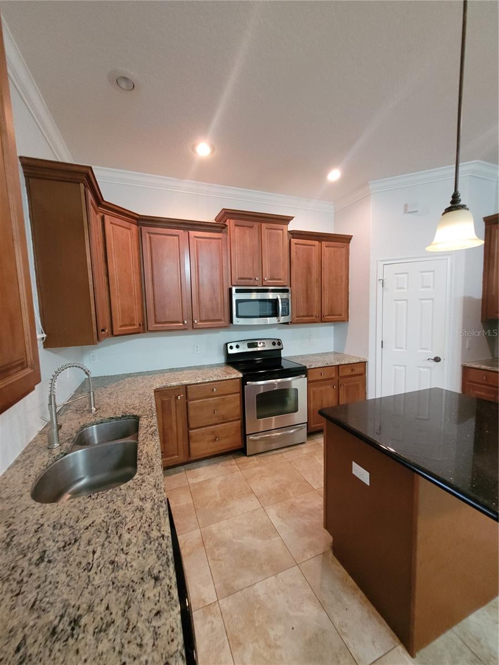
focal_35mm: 13
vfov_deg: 106.2
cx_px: 250
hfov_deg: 89.9
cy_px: 332
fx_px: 250
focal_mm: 1.74
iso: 500
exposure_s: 1/30
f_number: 2.2
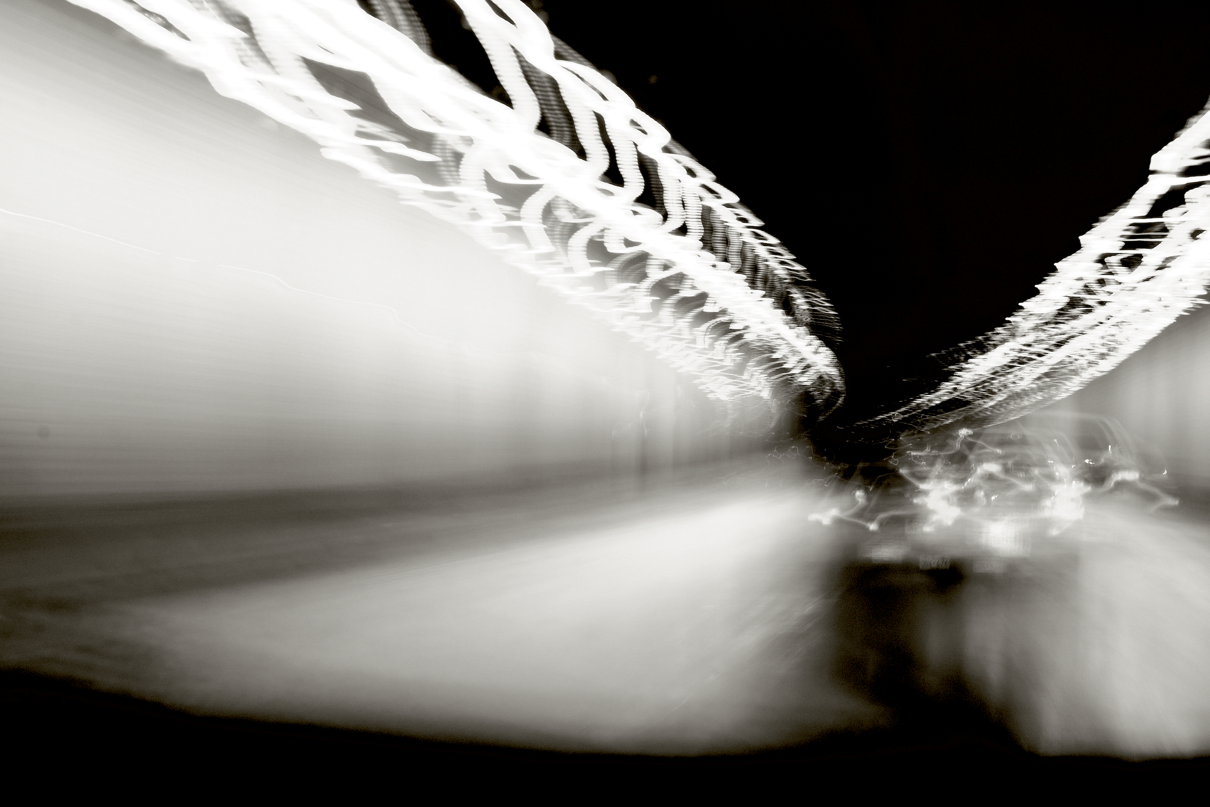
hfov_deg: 37.5
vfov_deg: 25.5
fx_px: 1781
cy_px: 404
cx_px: 605
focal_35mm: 53
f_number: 16
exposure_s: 3
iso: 125
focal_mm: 35
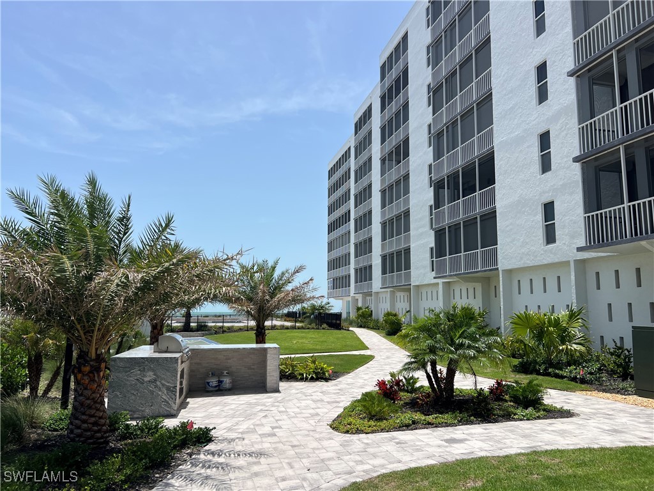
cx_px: 327
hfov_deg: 67.3
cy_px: 246
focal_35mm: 26
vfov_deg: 53.1
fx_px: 491
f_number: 1.5
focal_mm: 5.7
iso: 50
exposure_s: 1/6211
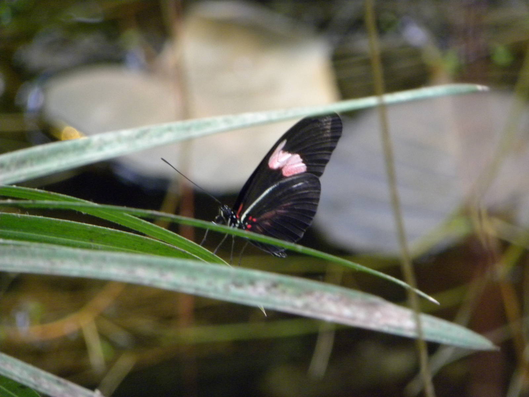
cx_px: 264
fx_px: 9536
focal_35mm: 624
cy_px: 198
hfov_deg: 3.2
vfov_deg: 2.4
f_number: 5
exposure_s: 1/22.7
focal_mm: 110.4
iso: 400
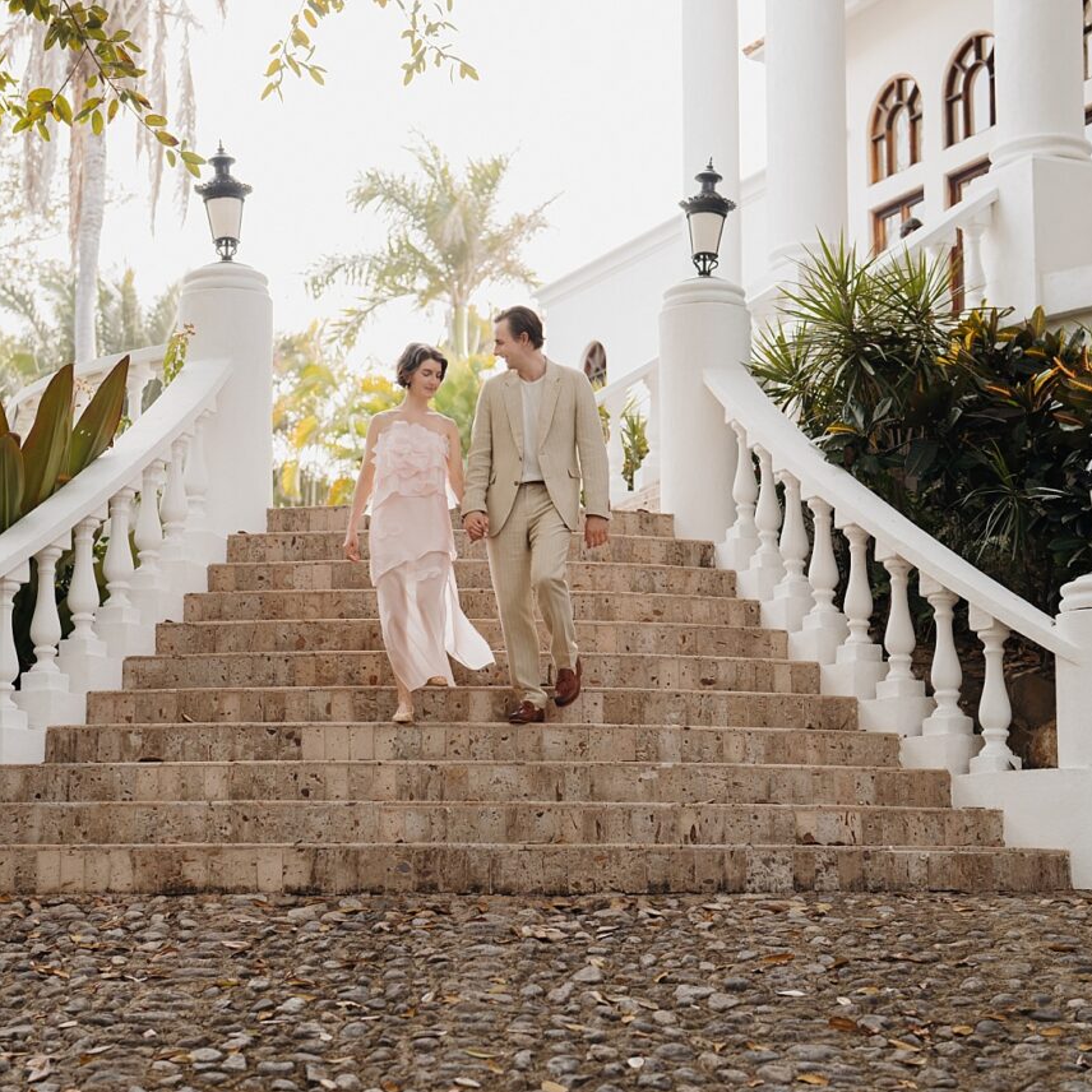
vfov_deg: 26.9
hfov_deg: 26.9
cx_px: 495
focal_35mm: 64
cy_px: 547
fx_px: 2284
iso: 200
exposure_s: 1/500
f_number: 2.2
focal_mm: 50
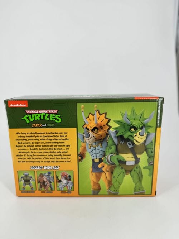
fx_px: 166
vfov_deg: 71.6
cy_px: 120
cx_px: 90
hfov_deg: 56.8
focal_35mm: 24
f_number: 1.78
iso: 80
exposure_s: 1/1339
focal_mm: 6.76
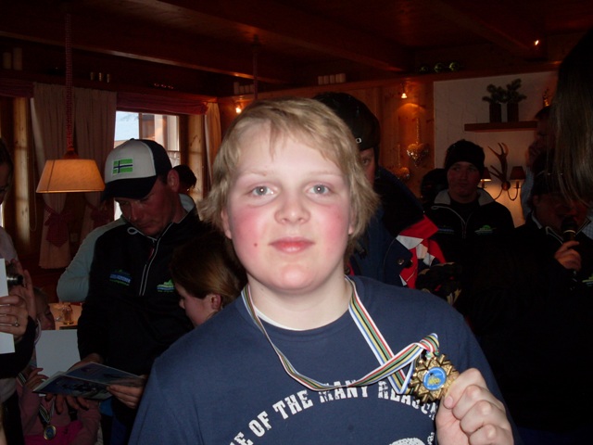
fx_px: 651
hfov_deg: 49.0
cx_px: 296
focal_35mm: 38
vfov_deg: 37.7
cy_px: 222
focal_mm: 6.3
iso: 100
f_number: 2.8
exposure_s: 1/45
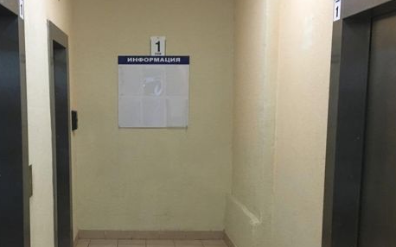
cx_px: 146
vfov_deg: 29.7
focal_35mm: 43
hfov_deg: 45.8
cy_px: 155
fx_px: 464
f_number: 2.2
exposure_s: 1/33
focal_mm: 4.15
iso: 250
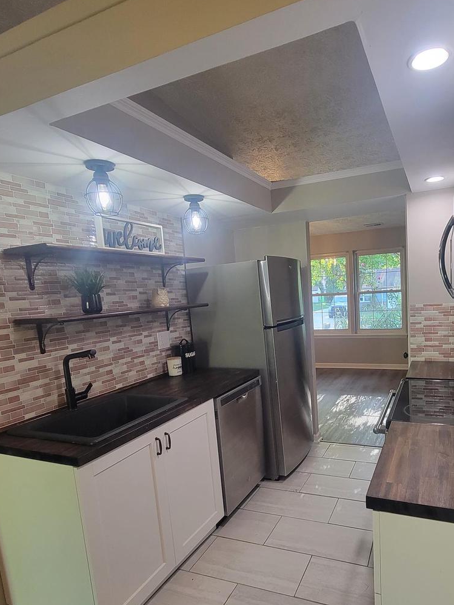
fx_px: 350
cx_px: 284
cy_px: 331
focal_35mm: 20
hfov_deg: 65.0
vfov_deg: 81.5
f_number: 2.2
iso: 200
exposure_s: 1/60
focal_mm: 2.2
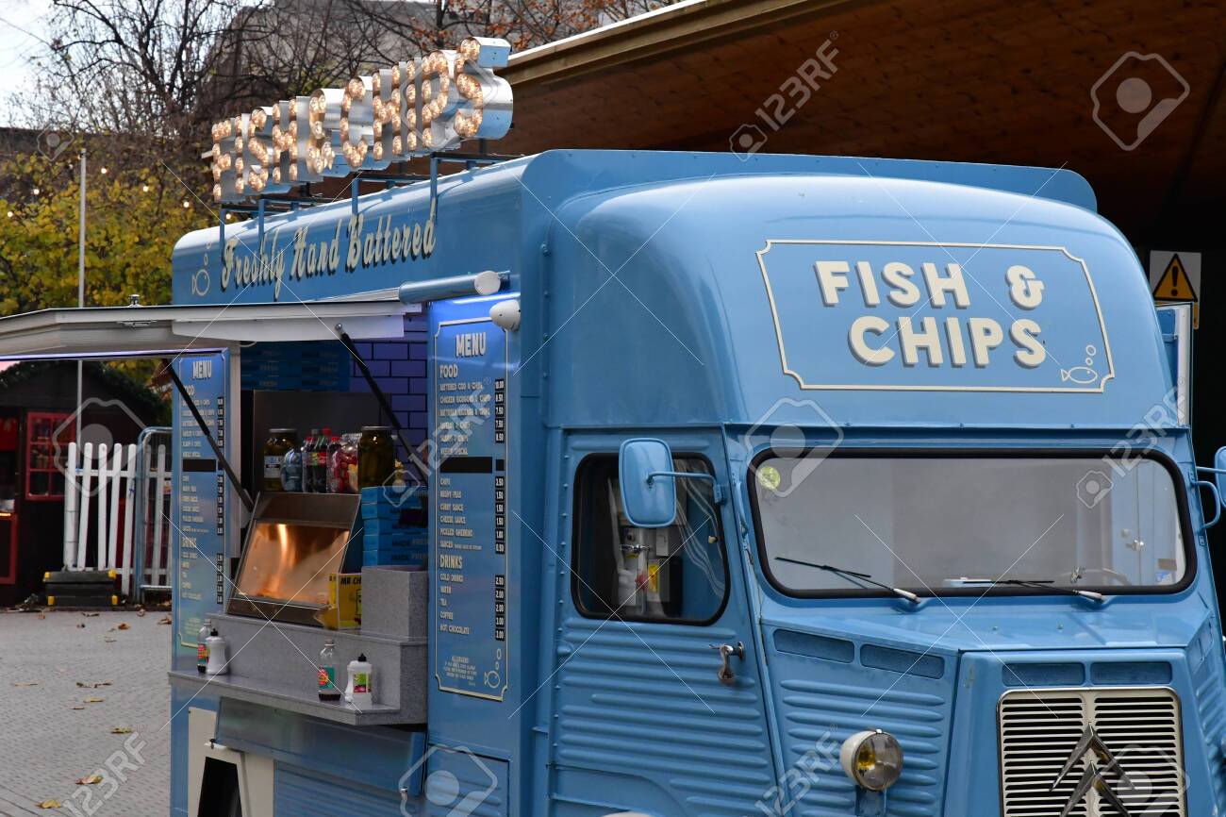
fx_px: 3166
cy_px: 408
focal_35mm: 93
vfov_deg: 14.7
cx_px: 613
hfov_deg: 21.9
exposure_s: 1/640
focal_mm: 62
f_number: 13
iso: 3200
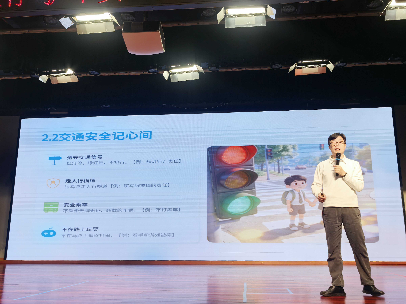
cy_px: 152
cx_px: 203
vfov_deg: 42.9
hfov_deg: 55.4
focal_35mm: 33
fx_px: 387
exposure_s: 1/100
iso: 64
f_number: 2
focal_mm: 5.75
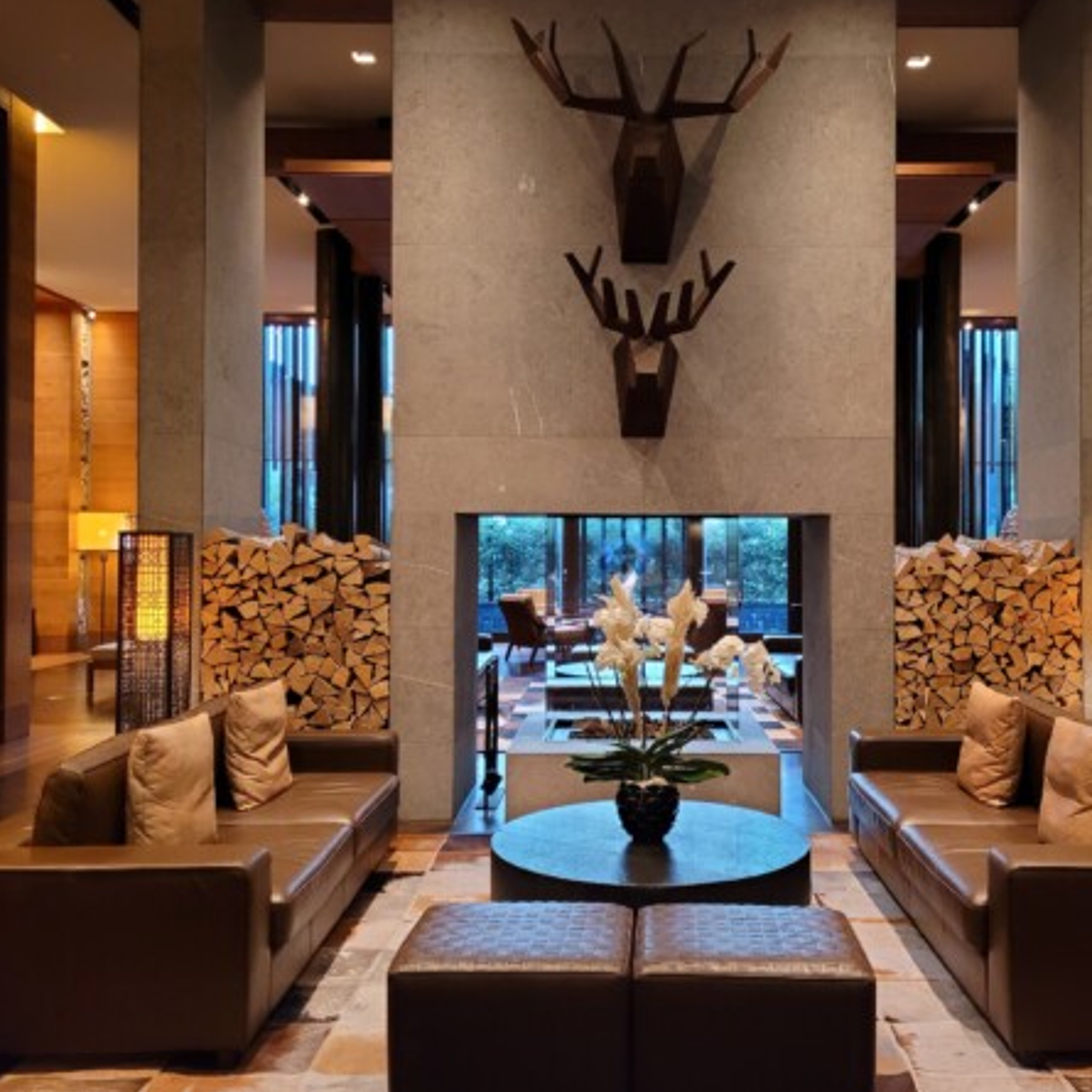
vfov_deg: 52.5
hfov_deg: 52.3
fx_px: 1106
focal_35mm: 31
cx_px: 636
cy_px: 542
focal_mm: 5.4
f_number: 1.8
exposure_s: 1/50
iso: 800
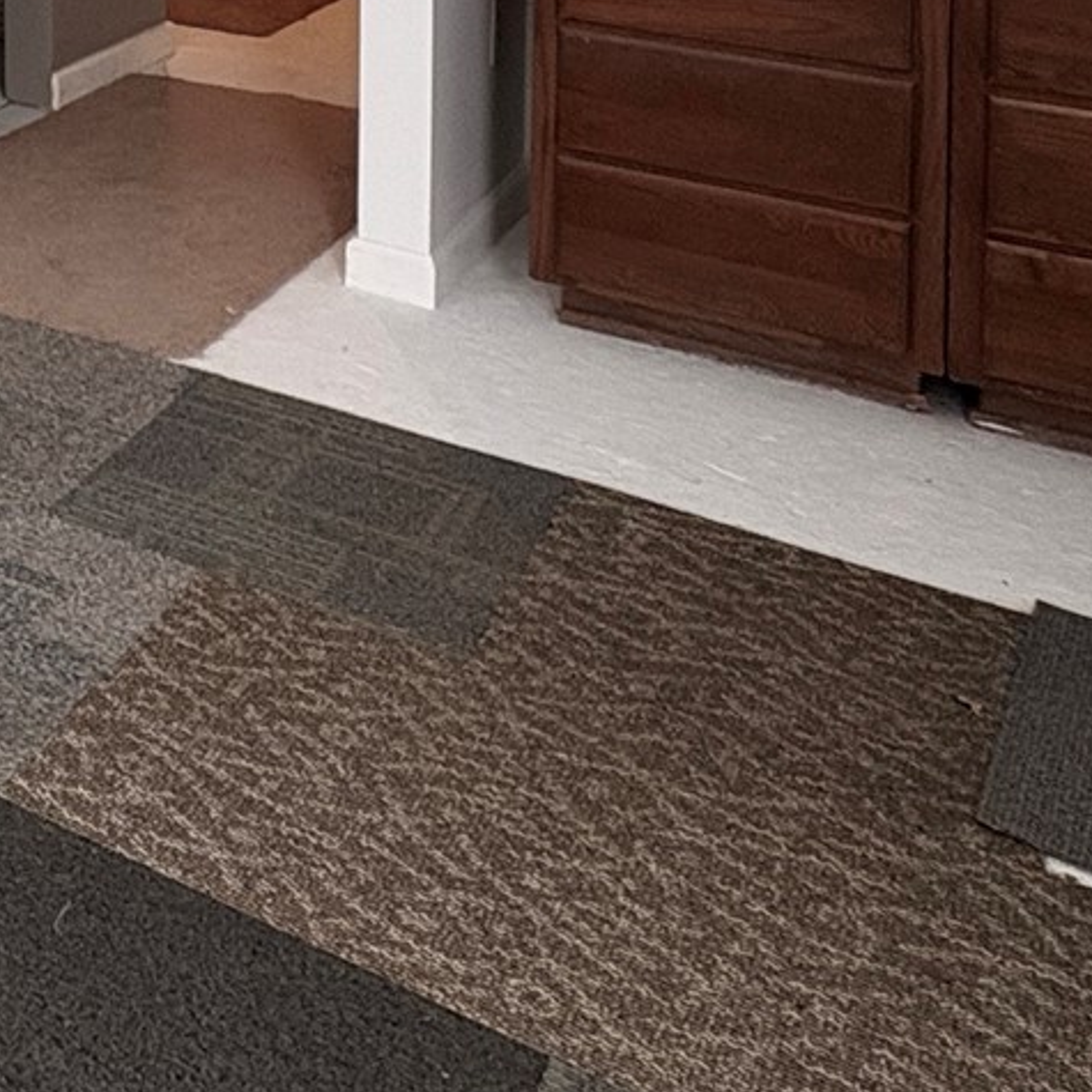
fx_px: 1785
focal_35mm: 50
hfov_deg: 28.3
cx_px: -308
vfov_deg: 28.0
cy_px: -332
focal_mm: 2.22
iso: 250
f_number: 2.2
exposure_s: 1/60
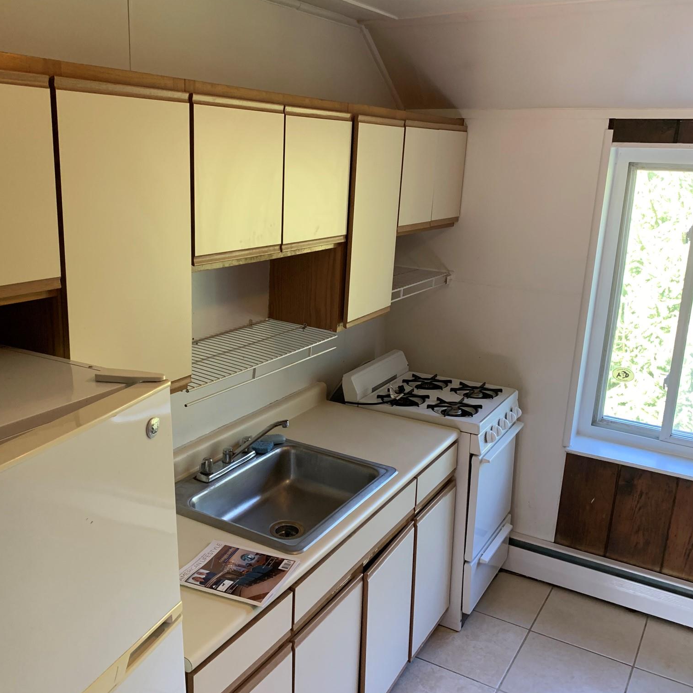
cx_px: 326
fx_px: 702
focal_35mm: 31
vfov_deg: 52.5
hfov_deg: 52.5
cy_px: 348
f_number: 1.8
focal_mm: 4.25
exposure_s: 1/60
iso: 160
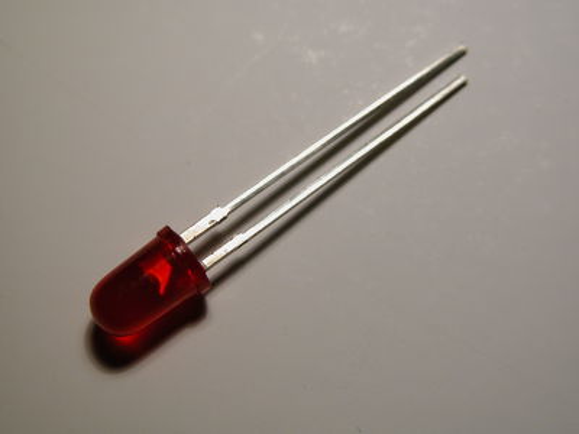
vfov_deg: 13.8
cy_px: 217
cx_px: 290
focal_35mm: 107
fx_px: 1790
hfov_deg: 18.4
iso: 100
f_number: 4.1
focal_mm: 27.3
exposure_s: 1/252
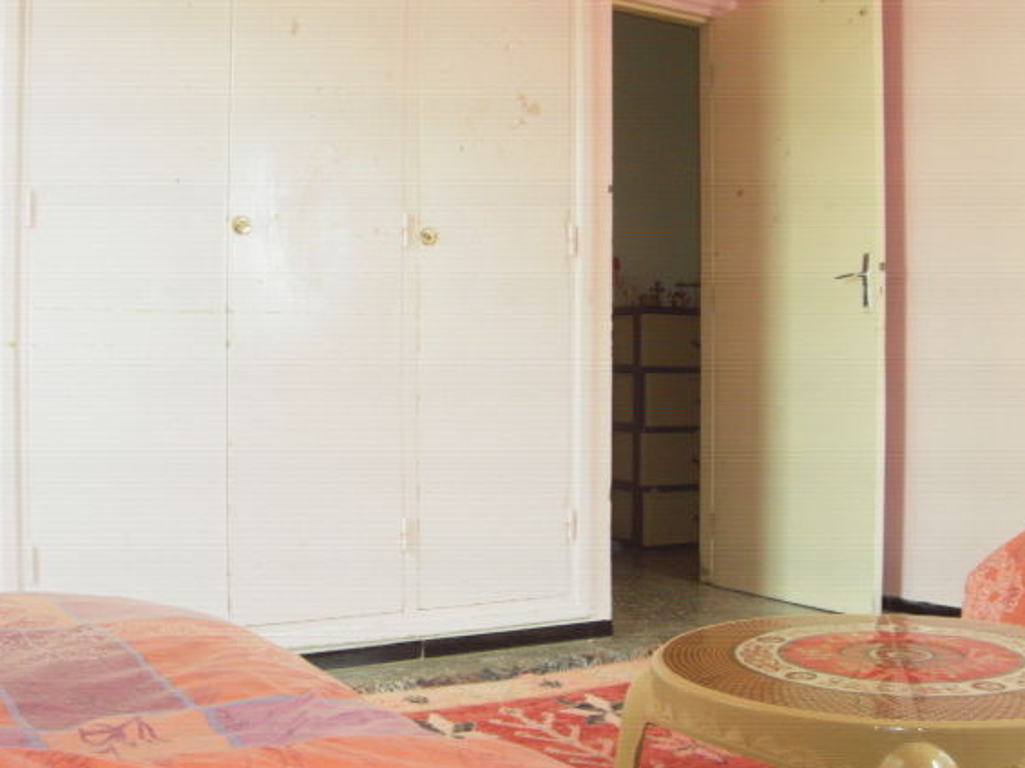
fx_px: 1273
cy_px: 402
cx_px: 556
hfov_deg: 43.8
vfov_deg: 33.6
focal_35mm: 43
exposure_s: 1/30
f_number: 2.7
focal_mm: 6.2
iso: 200
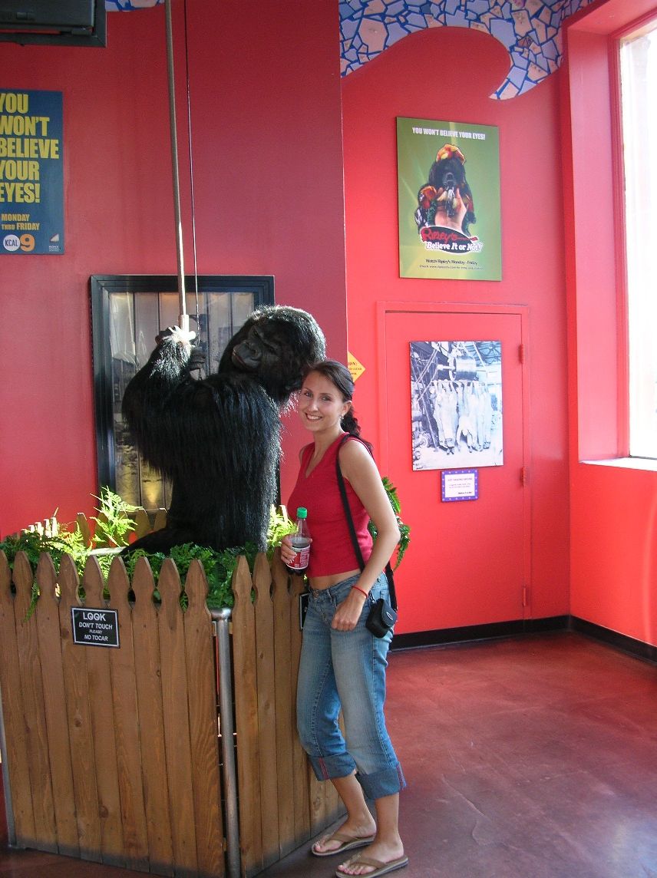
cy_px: 439
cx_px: 328
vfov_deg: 52.7
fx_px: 887
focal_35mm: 35
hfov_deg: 40.6
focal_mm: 5.8
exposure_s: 1/44
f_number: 2.8
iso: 50
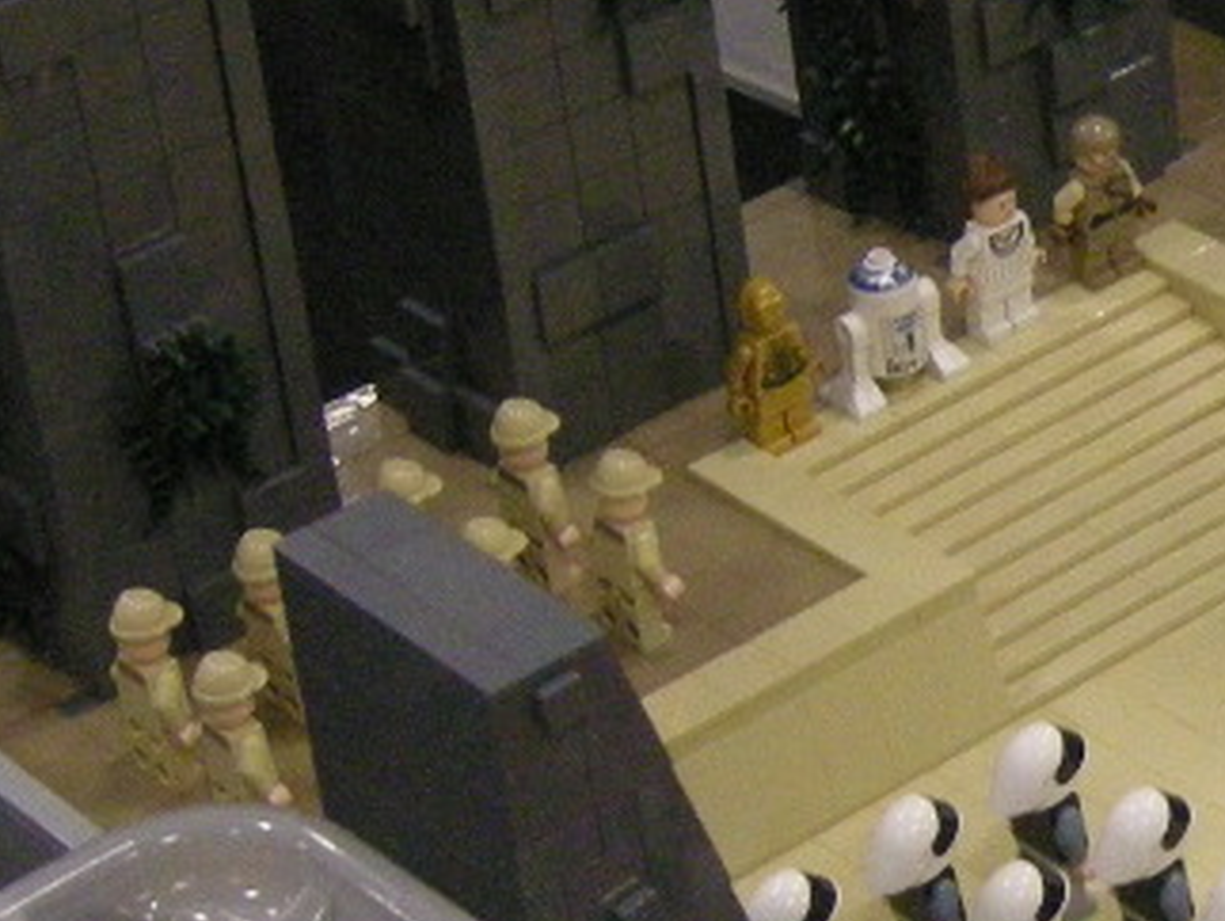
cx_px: 1857
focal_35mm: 143
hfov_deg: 13.0
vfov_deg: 10.4
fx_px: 5064
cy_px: 613
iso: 400
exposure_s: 1/31.4
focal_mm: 7.5
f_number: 2.7
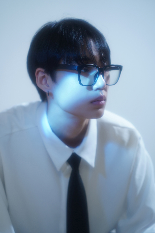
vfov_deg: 23.9
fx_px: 549
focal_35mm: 85
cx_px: 78
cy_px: 116
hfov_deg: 16.1
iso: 100
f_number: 2.8
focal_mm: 85
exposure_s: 1/125
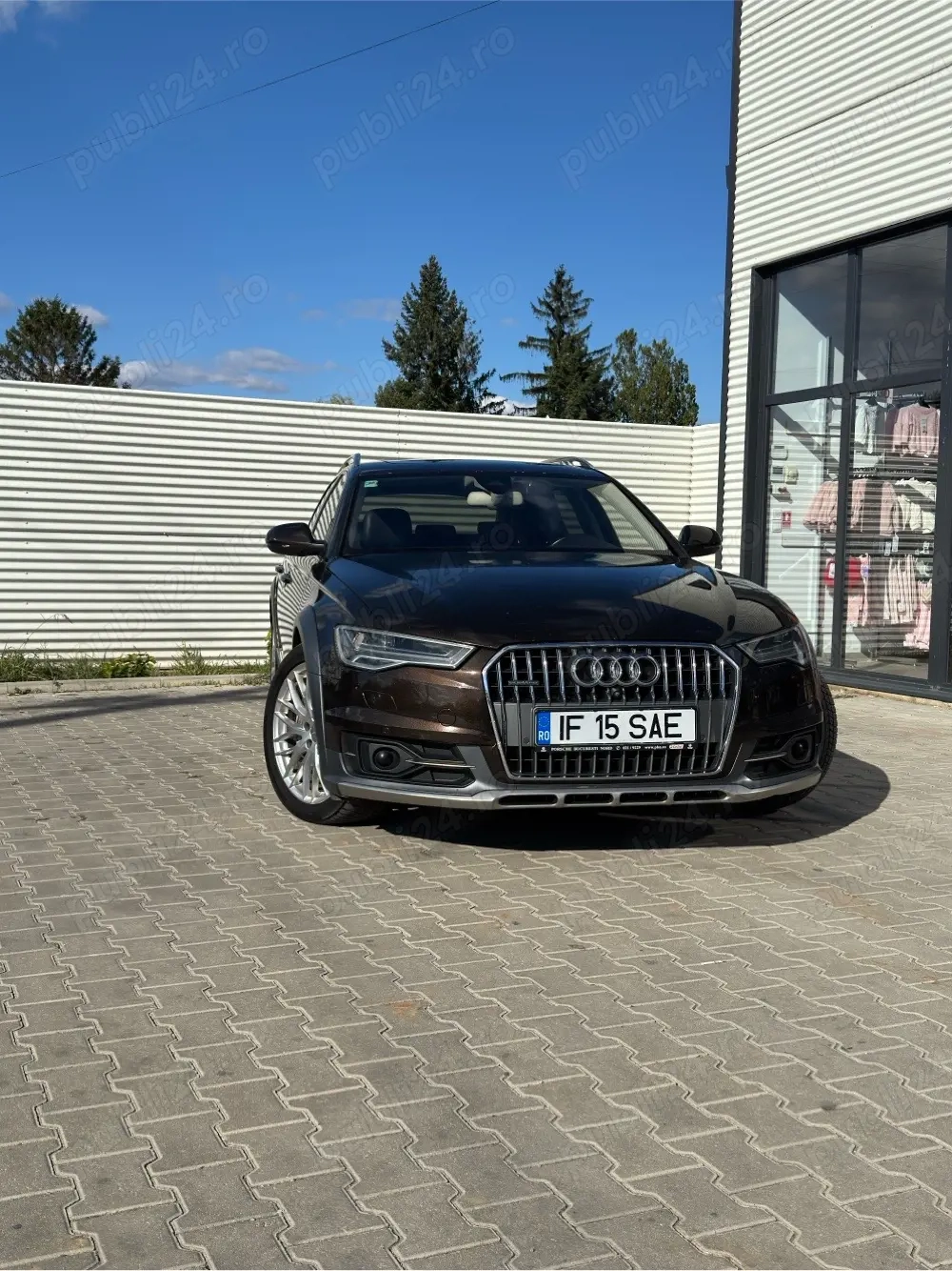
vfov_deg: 50.1
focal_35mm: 37
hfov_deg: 38.7
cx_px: 476
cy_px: 636
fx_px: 1357
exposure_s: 1/11628
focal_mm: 6.76
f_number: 1.78
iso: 100
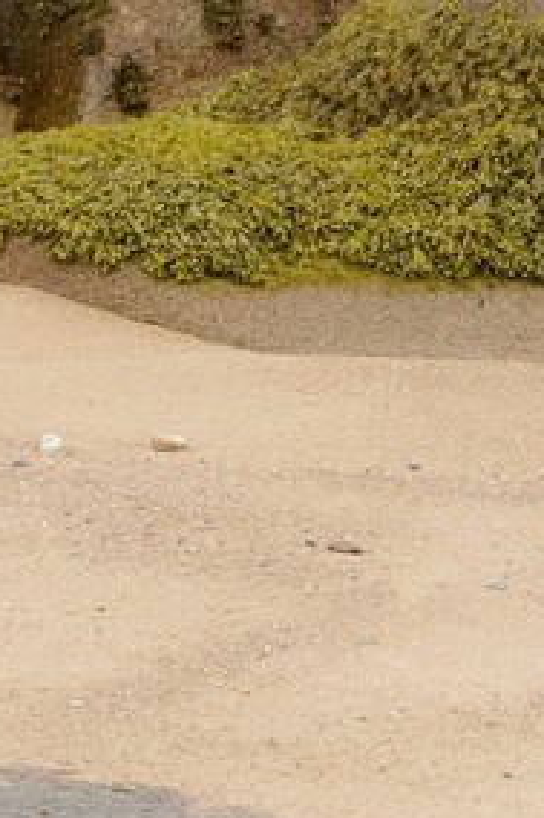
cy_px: -1406
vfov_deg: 3.2
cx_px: 79
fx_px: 14342
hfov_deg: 2.2
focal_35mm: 632
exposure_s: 1/320
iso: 400
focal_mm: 112
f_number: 9
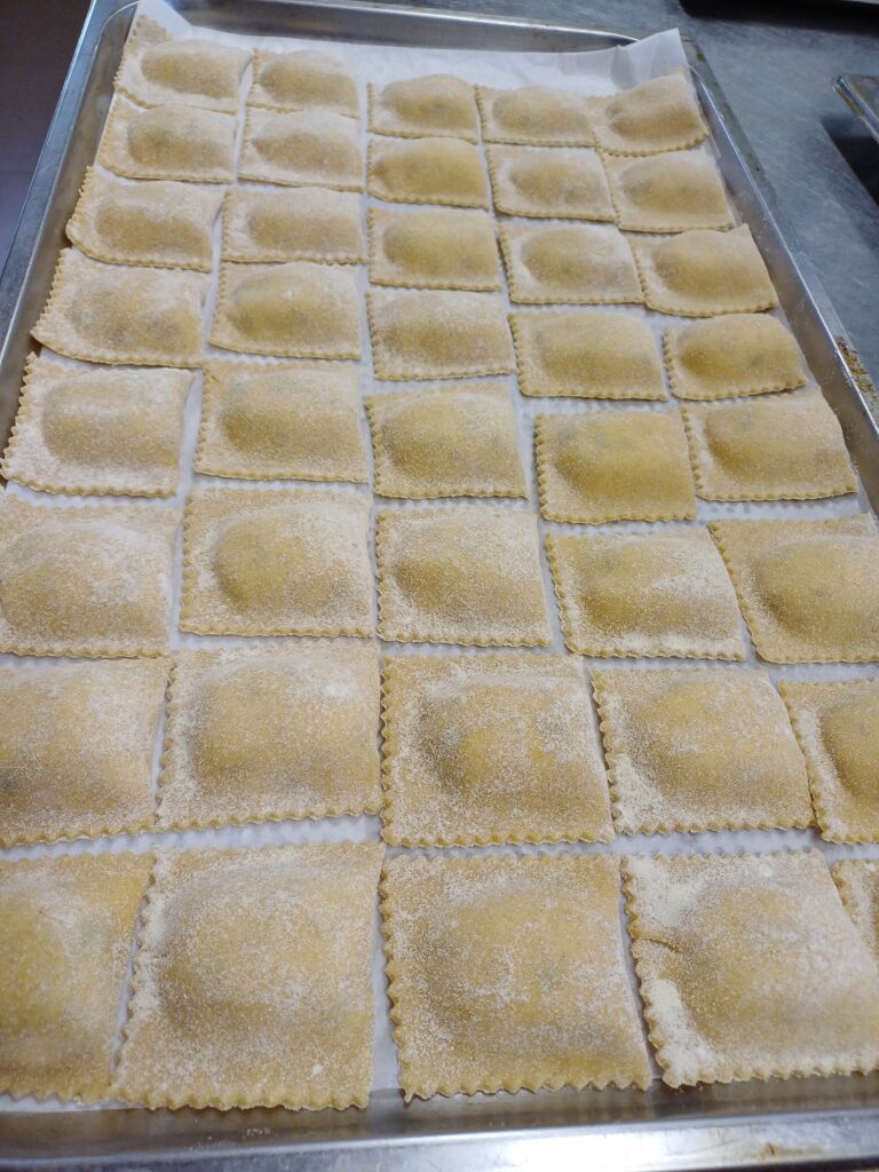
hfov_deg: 54.9
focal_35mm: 25
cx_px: 440
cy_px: 586
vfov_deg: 69.4
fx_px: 846
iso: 125
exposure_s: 1/50
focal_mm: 4.65
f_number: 1.8
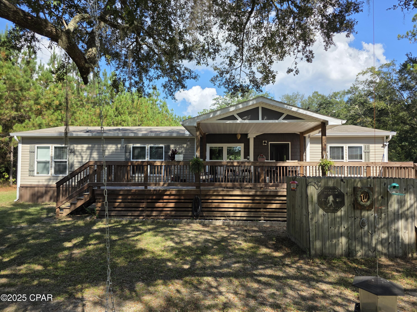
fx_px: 277
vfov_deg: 58.9
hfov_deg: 73.9
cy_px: 156
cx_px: 208
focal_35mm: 23
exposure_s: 1/3972
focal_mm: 6.3
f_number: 1.7
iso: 80
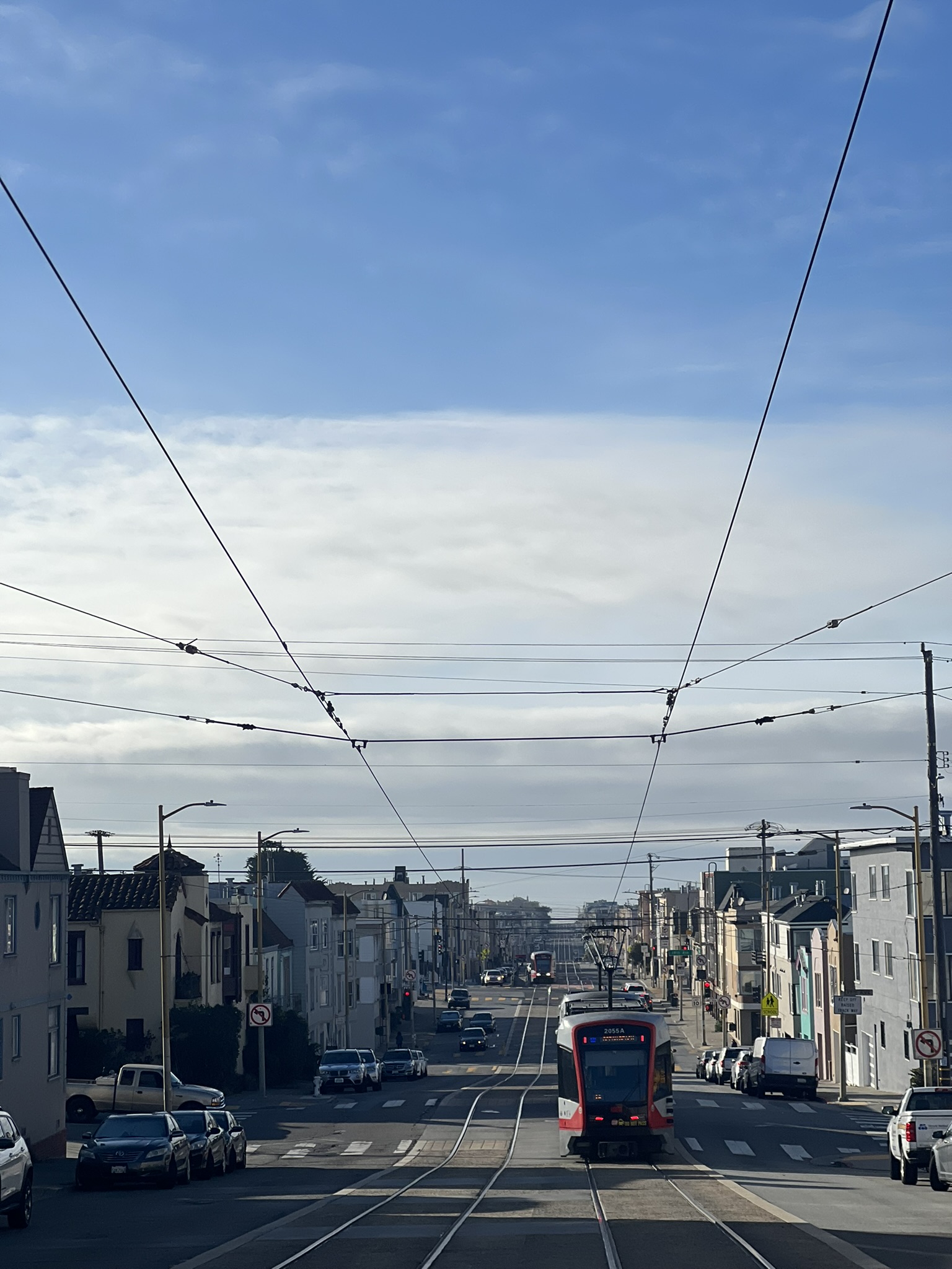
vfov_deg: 25.3
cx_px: 476
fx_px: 2824
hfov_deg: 19.1
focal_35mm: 77
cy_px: 634
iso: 32
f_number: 2.8
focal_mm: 9
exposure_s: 1/2179
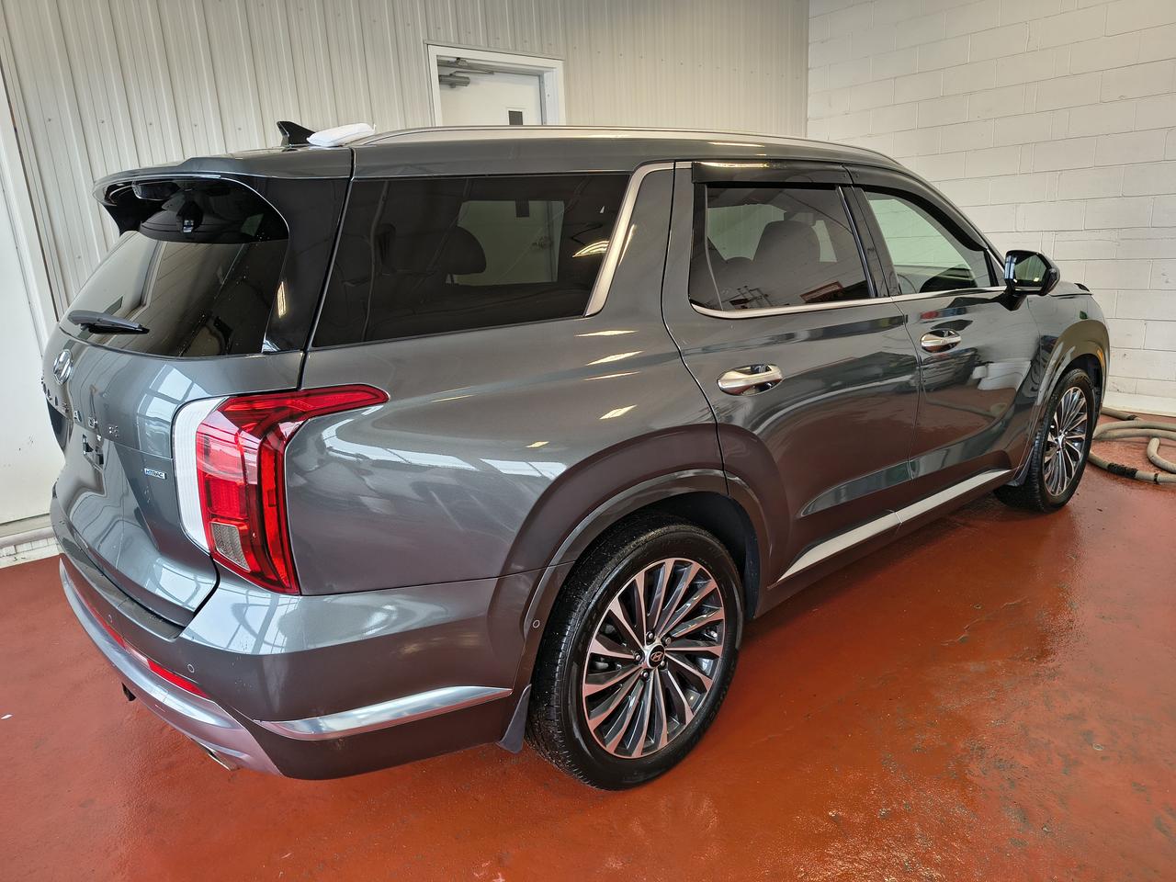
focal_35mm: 24
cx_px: 588
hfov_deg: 71.6
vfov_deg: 56.8
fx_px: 815
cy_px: 441
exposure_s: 1/120
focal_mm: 5.56
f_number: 1.8
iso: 125
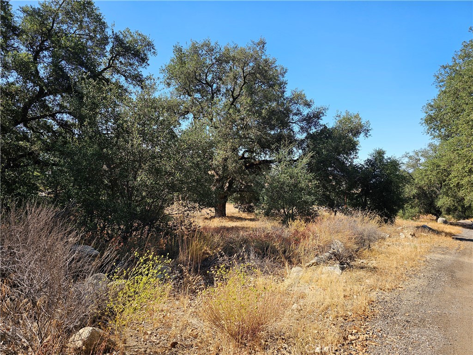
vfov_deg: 58.9
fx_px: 314
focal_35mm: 23
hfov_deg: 73.9
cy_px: 178
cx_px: 236
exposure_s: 1/403
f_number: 1.7
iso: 10
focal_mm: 6.3
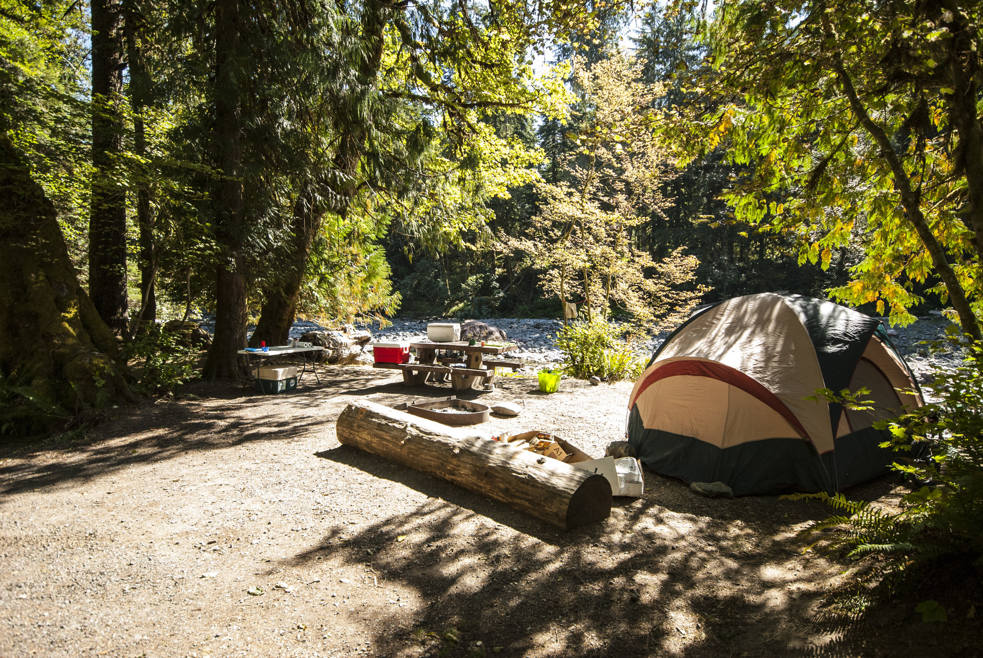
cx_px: 492
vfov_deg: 59.6
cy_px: 329
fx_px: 574
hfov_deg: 81.1
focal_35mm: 21
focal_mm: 14
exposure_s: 1/200
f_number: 5
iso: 320
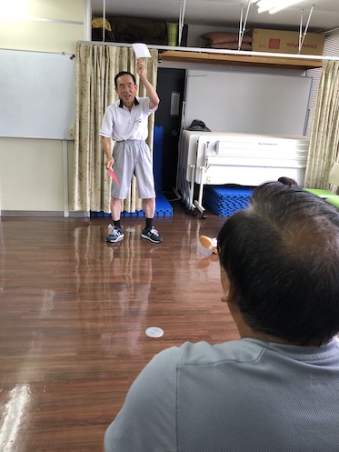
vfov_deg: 60.0
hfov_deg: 46.8
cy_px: 228
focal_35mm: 30
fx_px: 392
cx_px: 161
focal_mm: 3.99
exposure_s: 1/33
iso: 25
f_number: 1.8
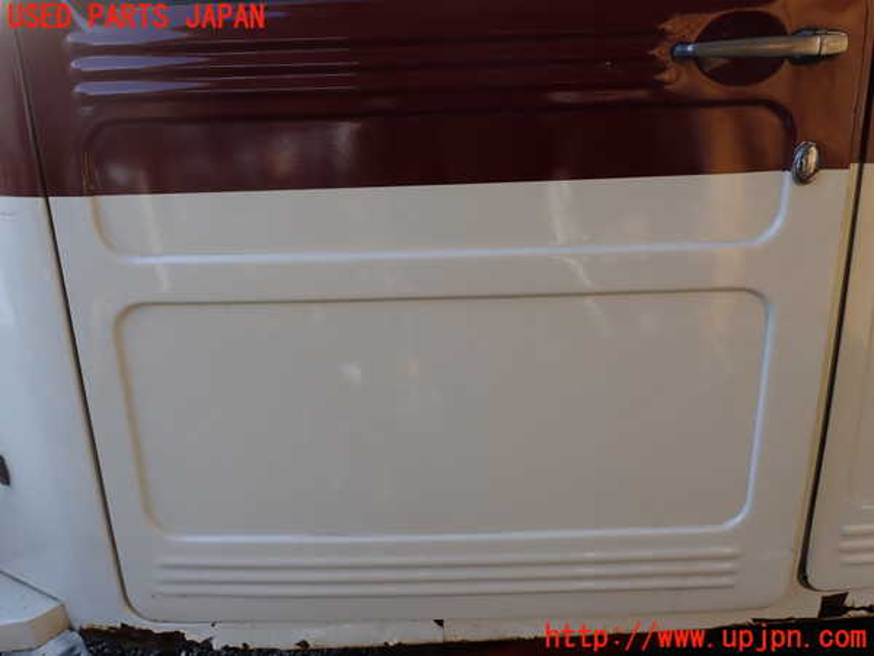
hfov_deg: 60.0
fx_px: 757
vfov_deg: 46.8
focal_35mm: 30
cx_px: 437
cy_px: 328
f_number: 3.2
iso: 100
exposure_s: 1/125
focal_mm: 5.4
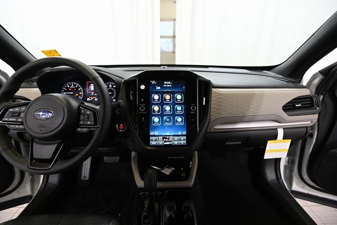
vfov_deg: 73.7
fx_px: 150
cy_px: 112
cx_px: 168
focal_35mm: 16
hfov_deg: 96.8
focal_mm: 16
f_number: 4
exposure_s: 1/30
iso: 720
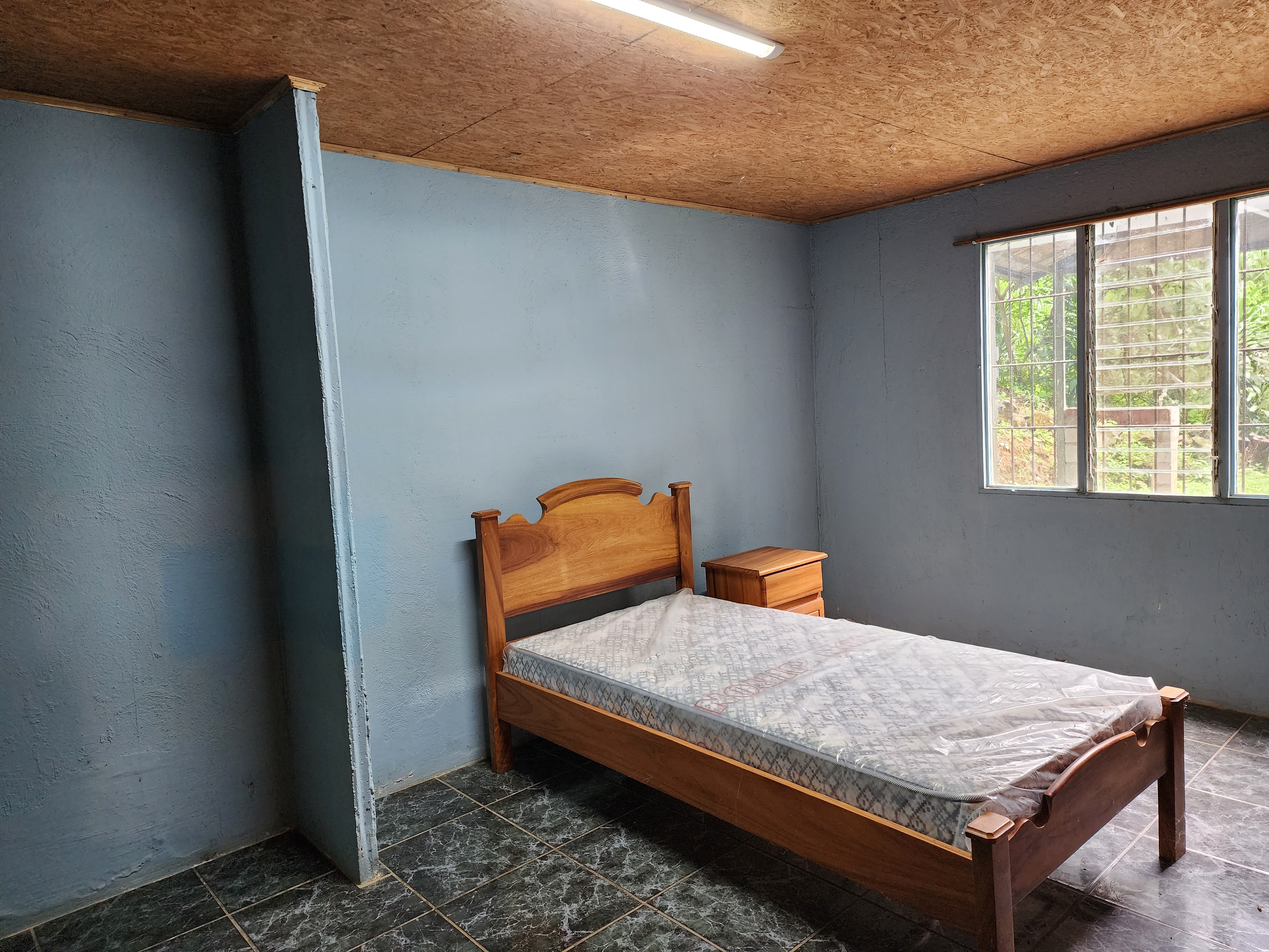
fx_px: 843
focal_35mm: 23
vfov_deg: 58.9
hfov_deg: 73.9
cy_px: 476
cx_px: 634
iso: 400
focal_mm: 6.4
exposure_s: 1/120
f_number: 1.8
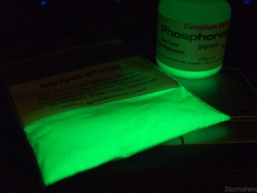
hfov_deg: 46.8
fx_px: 297
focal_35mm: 40
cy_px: 97
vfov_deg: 36.0
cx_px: 129
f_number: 2.8
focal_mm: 8
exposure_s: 1/8
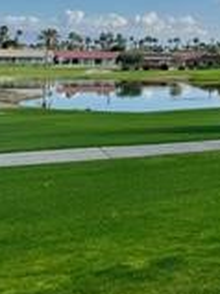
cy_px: -3
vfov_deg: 26.9
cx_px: 353
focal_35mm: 68
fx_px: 577
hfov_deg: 18.5
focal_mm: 6.76
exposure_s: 1/7092
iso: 80
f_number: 1.78
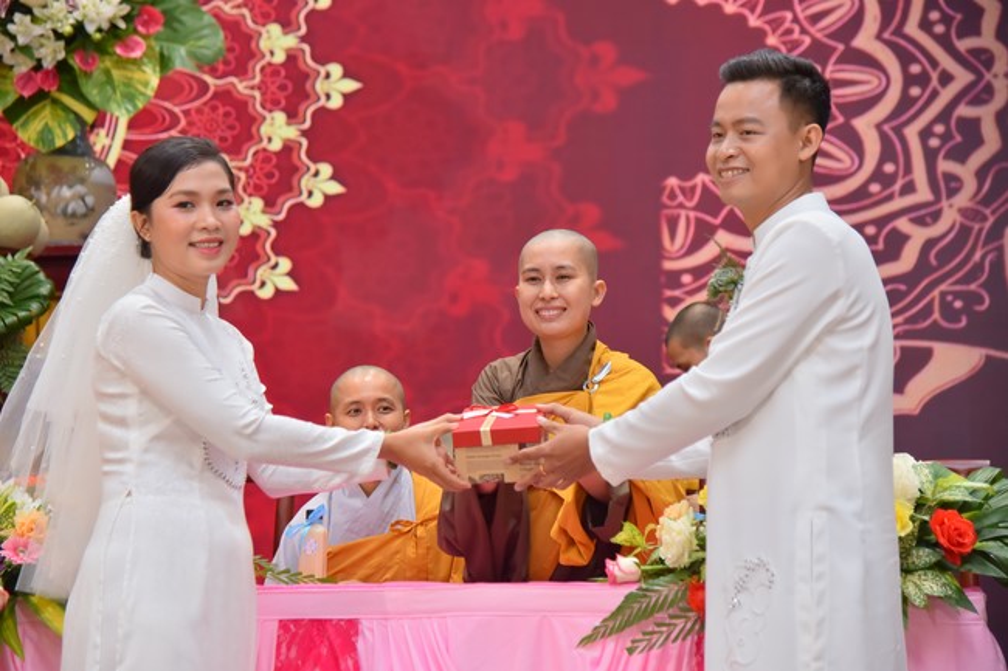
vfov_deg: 16.1
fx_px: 2379
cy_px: 336
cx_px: 504
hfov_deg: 23.9
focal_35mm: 85
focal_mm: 85
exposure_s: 1/200
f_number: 5
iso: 1250
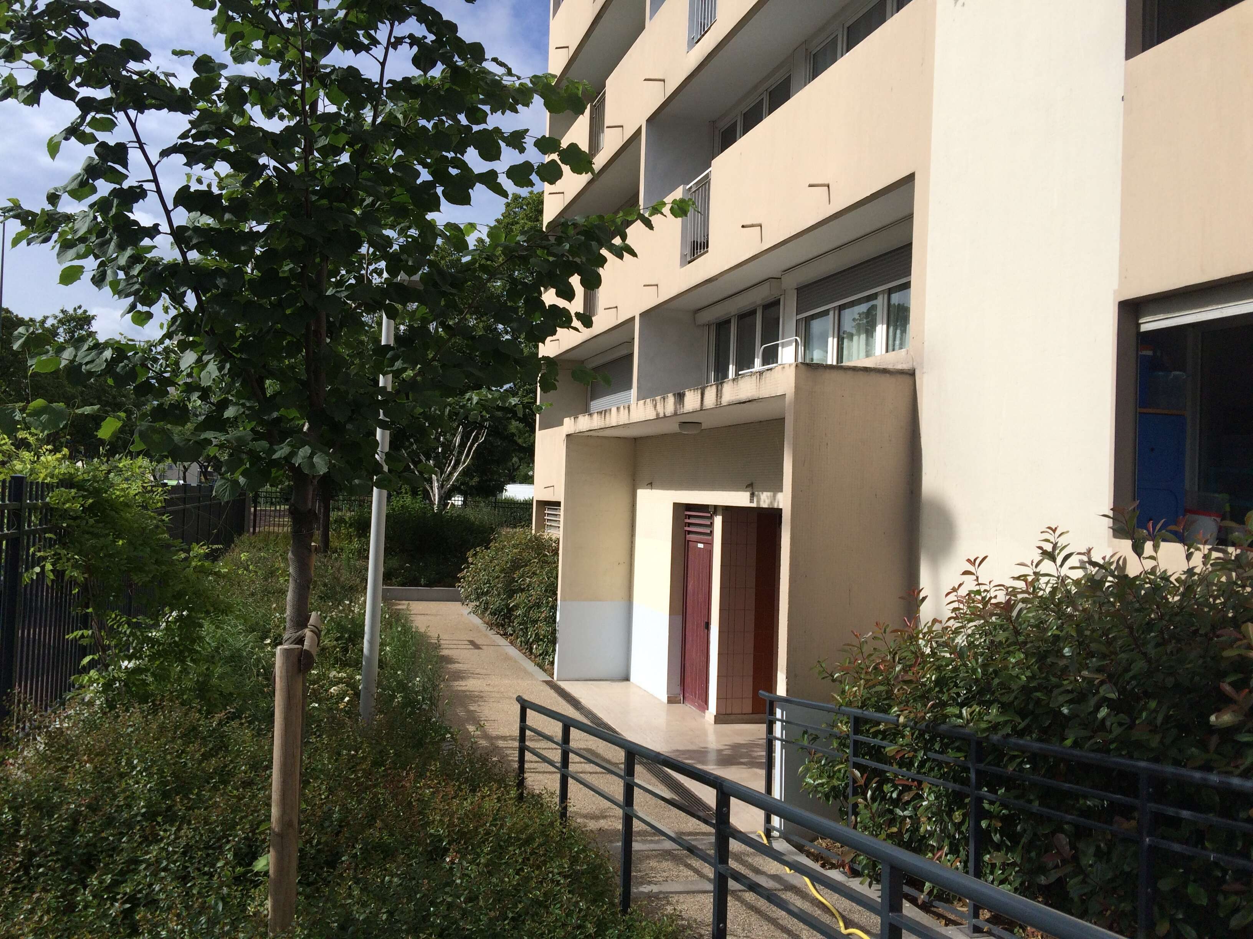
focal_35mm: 29
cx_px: 626
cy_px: 470
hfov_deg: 61.7
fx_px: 1050
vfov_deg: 48.2
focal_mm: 4.15
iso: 32
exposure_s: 1/3731
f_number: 2.2
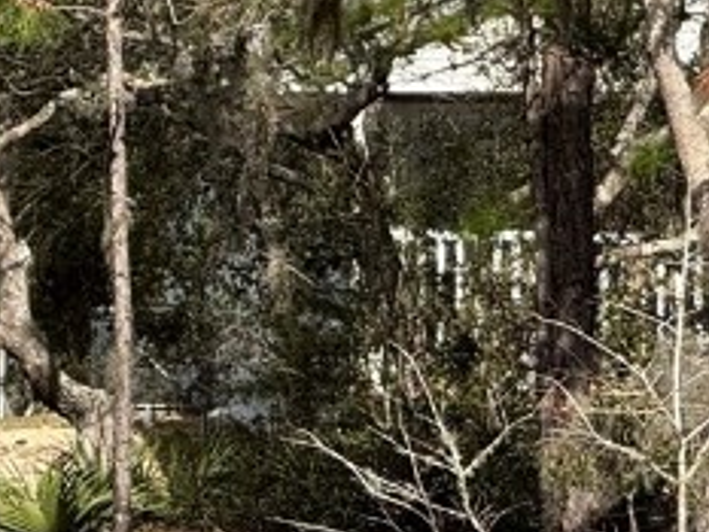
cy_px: 793
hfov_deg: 3.7
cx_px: 931
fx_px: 10800
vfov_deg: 2.8
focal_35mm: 527
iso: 50
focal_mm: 15.66
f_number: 2.8
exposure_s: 1/1342
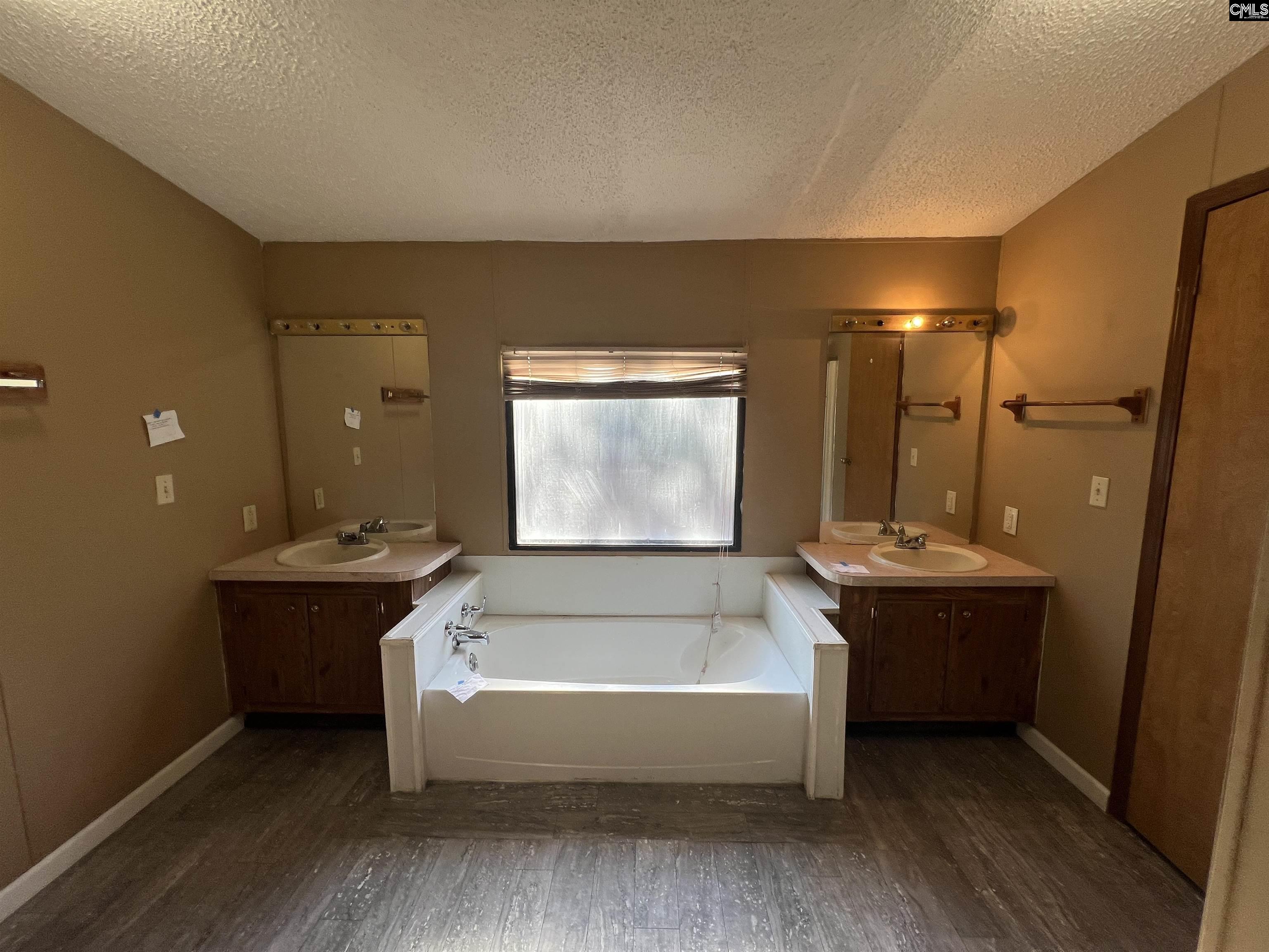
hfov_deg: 106.2
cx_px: 634
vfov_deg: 89.9
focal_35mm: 13
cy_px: 476
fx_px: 477
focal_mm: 1.57
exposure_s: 1/120
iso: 40
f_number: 1.8
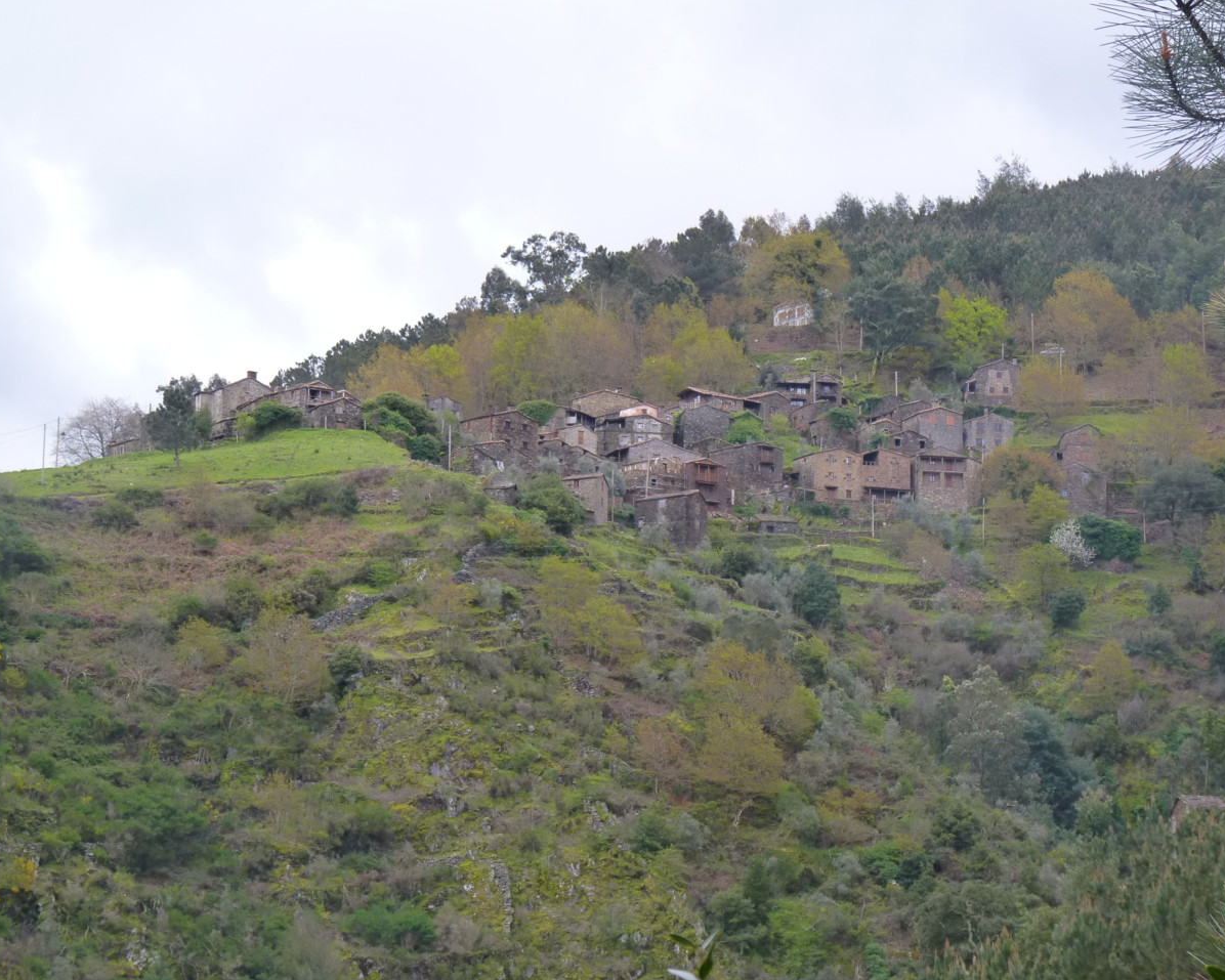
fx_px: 4278
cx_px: 630
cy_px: 489
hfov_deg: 16.3
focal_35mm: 118
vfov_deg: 13.1
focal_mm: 20.1
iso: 125
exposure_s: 1/160
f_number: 4
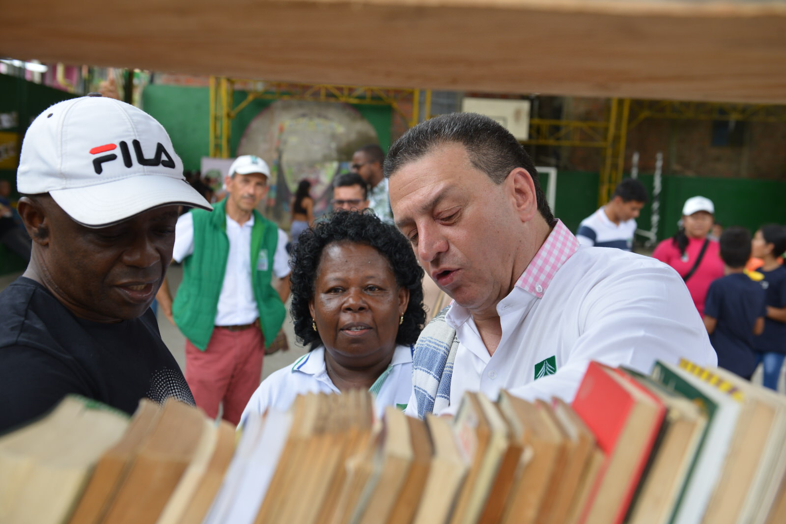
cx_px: 393
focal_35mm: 45
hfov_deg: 43.6
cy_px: 262
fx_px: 983
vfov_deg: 29.9
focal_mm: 45
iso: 400
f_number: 5
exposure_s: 1/320
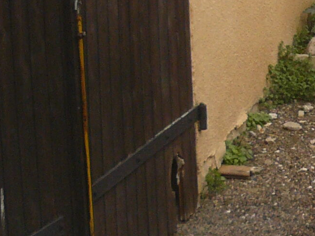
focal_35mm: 169
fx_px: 1538
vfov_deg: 8.8
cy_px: 14
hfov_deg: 11.2
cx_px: 495
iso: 100
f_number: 2.8
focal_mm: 6
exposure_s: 1/125
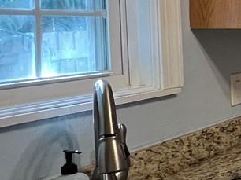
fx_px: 473
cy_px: 51
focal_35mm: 68
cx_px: 538
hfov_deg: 16.6
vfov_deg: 21.4
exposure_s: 1/60
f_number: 1.8
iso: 250
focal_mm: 1.57
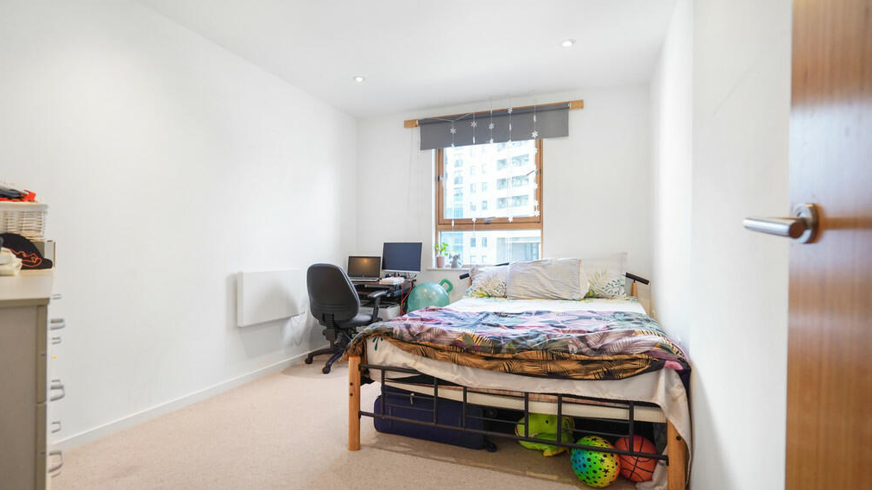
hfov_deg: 95.9
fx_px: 393
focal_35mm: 17
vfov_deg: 63.9
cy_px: 256
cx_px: 438
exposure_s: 1/60
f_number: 4.5
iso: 1000
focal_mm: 16
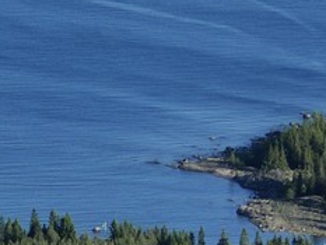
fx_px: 6520
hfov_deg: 2.8
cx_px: -597
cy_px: 708
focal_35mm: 692
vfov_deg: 2.1
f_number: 3.2
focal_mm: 70
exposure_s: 1/1000
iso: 100
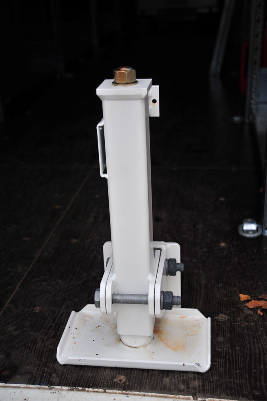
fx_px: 557
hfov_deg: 26.9
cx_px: 134
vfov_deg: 39.6
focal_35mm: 50
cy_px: 200
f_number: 5
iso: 200
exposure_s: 1/160
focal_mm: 50
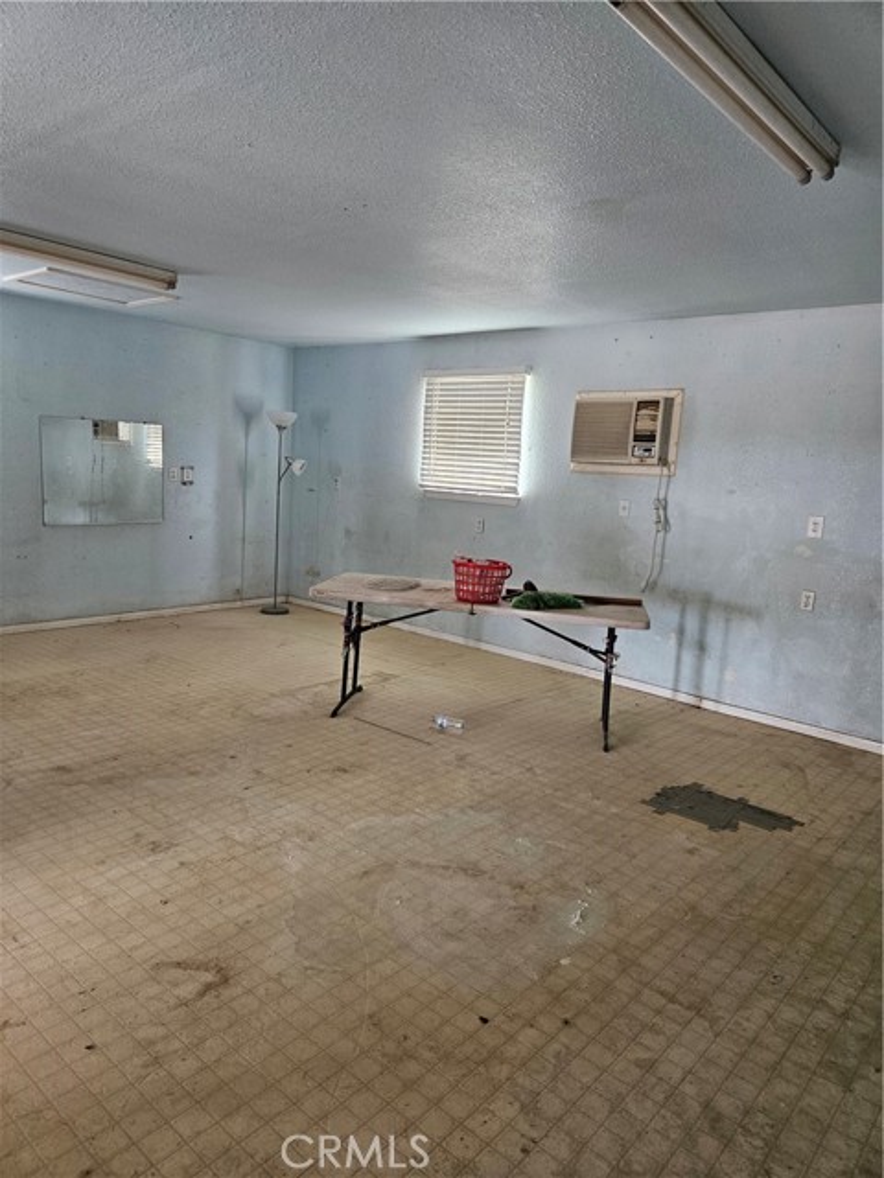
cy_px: 589
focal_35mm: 23
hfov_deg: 58.9
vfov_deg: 73.9
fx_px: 783
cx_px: 442
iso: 400
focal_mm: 5.4
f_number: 1.8
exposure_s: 1/120
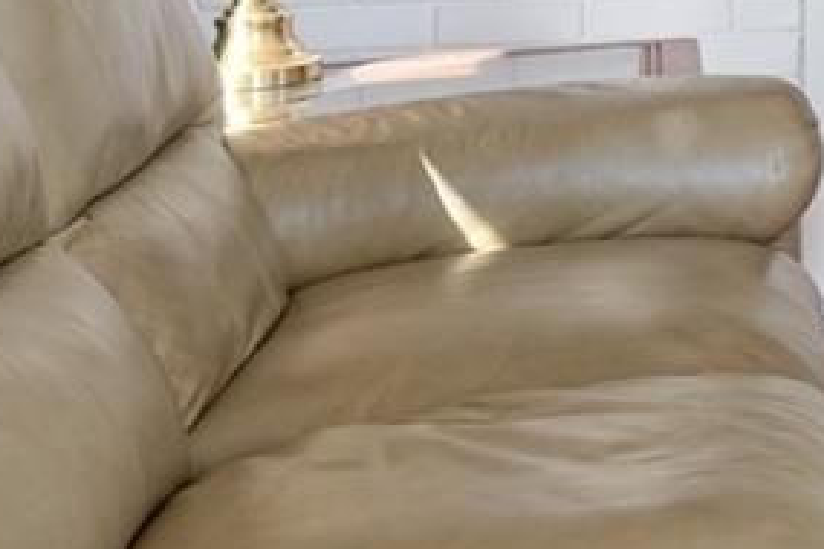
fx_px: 2312
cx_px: 1668
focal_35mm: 101
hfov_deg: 15.8
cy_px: -370
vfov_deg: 12.6
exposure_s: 1/25
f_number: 8
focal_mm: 12
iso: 200
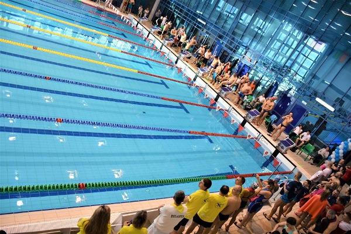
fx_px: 263
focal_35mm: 27
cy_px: 117
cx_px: 176
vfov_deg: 47.9
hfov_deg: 67.4
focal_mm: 18
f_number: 3.5
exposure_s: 1/50
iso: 125
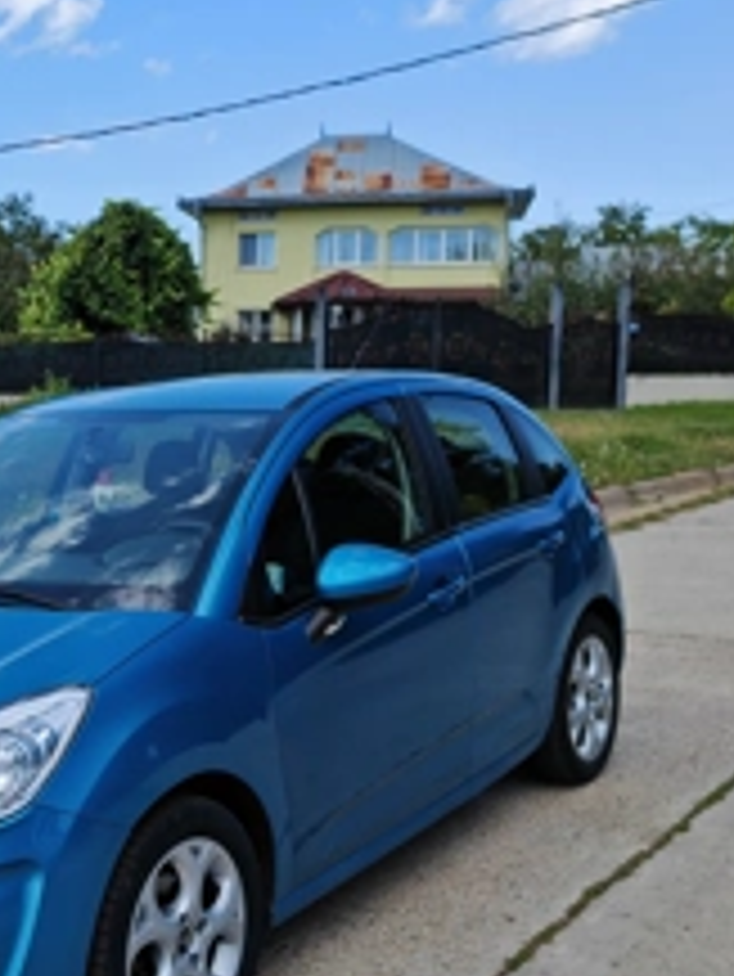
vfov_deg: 39.6
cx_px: 95
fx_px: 1356
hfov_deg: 29.2
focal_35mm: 48
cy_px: 540
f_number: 1.6
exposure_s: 1/1600
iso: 50
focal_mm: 5.4
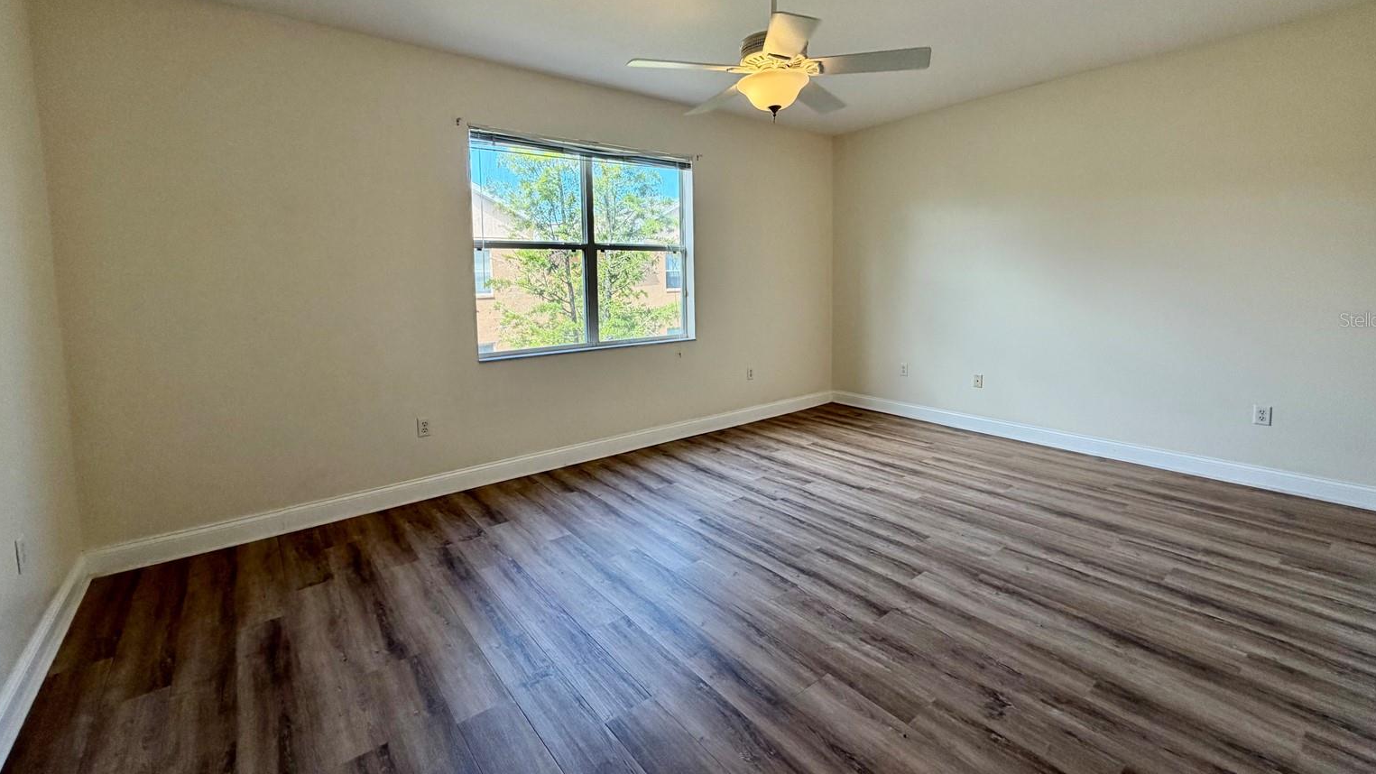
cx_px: 703
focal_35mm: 16
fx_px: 584
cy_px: 319
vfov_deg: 66.6
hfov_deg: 99.4
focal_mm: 2.22
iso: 64
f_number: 2.2
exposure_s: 1/121
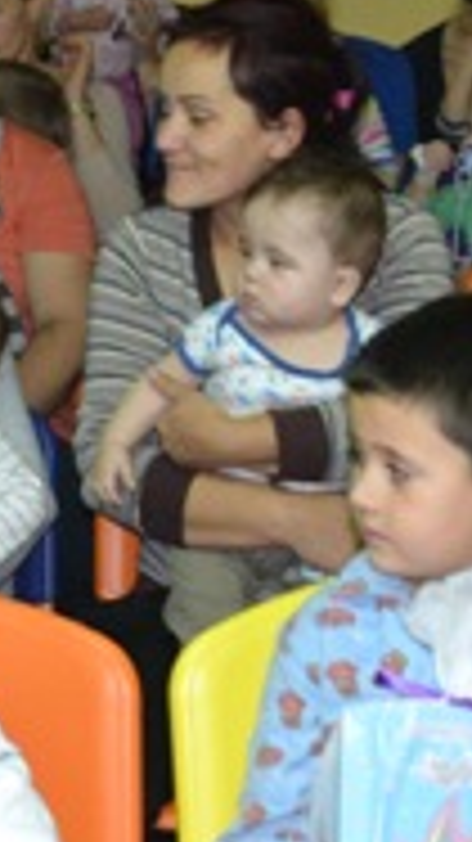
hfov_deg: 9.3
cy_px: 169
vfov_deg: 16.5
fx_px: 2874
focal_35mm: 129
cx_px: 13
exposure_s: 1/60
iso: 2200
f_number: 4
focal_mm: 24
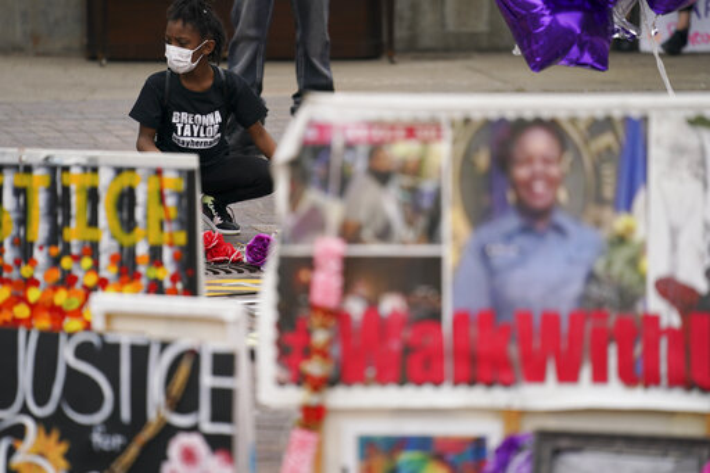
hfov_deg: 10.3
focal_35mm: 200
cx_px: 355
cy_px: 236
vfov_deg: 6.9
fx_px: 3943
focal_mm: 200
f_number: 2.8
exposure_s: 1/2000
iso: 200
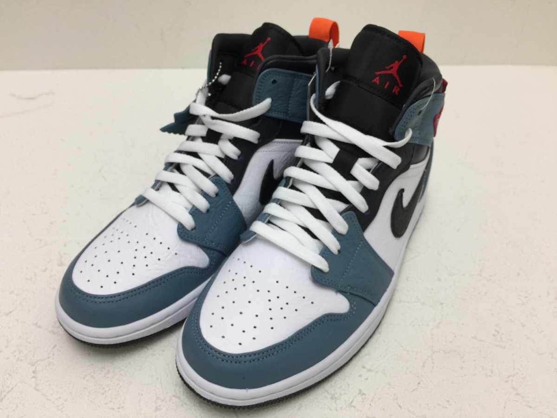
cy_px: 209
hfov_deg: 61.7
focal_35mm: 29
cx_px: 278
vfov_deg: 48.2
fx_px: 467
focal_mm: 4.15
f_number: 2.2
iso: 32
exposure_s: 1/30
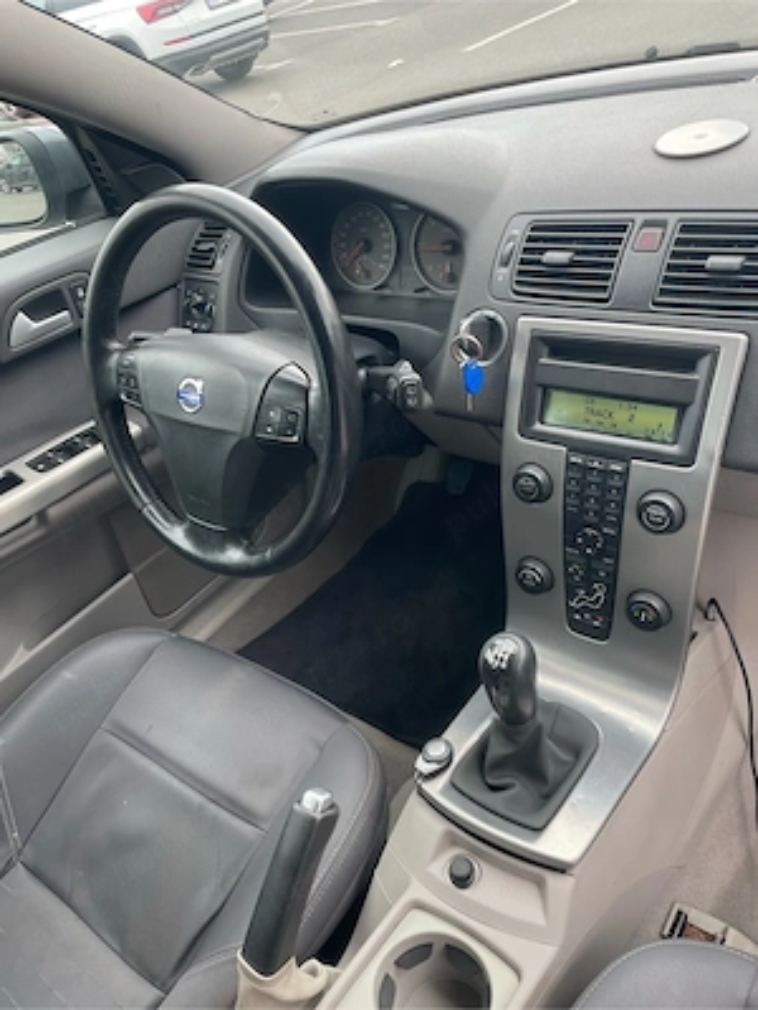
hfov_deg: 53.1
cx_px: 379
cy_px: 505
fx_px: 759
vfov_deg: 67.3
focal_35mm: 26
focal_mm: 4.2
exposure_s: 1/121
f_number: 1.6
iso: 50
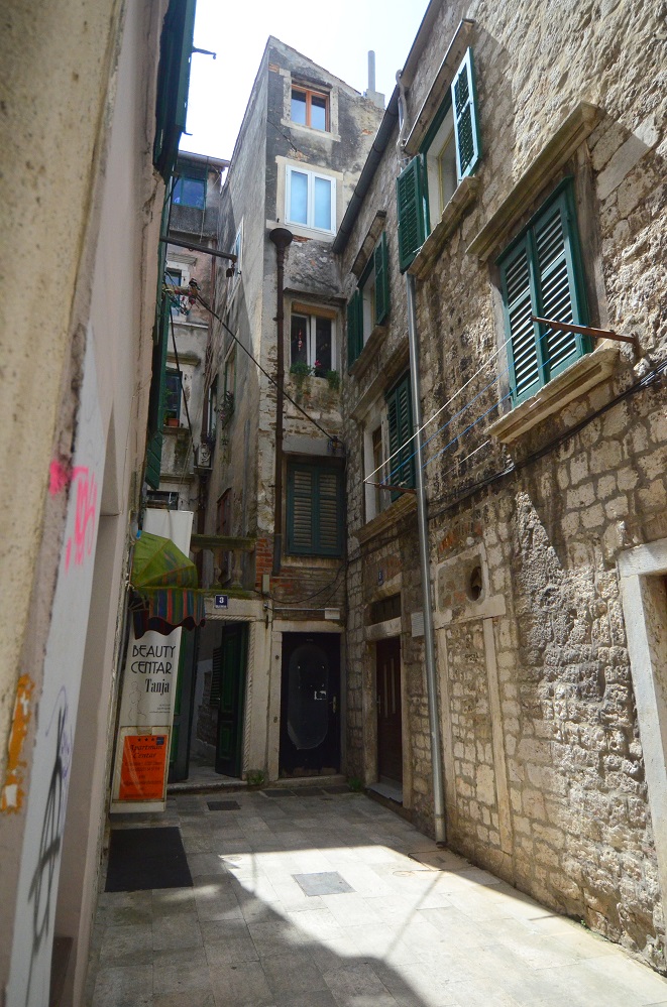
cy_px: 504
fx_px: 587
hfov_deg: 59.2
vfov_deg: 81.3
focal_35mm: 21
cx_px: 334
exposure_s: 1/8000
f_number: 4.5
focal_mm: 14
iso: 1800
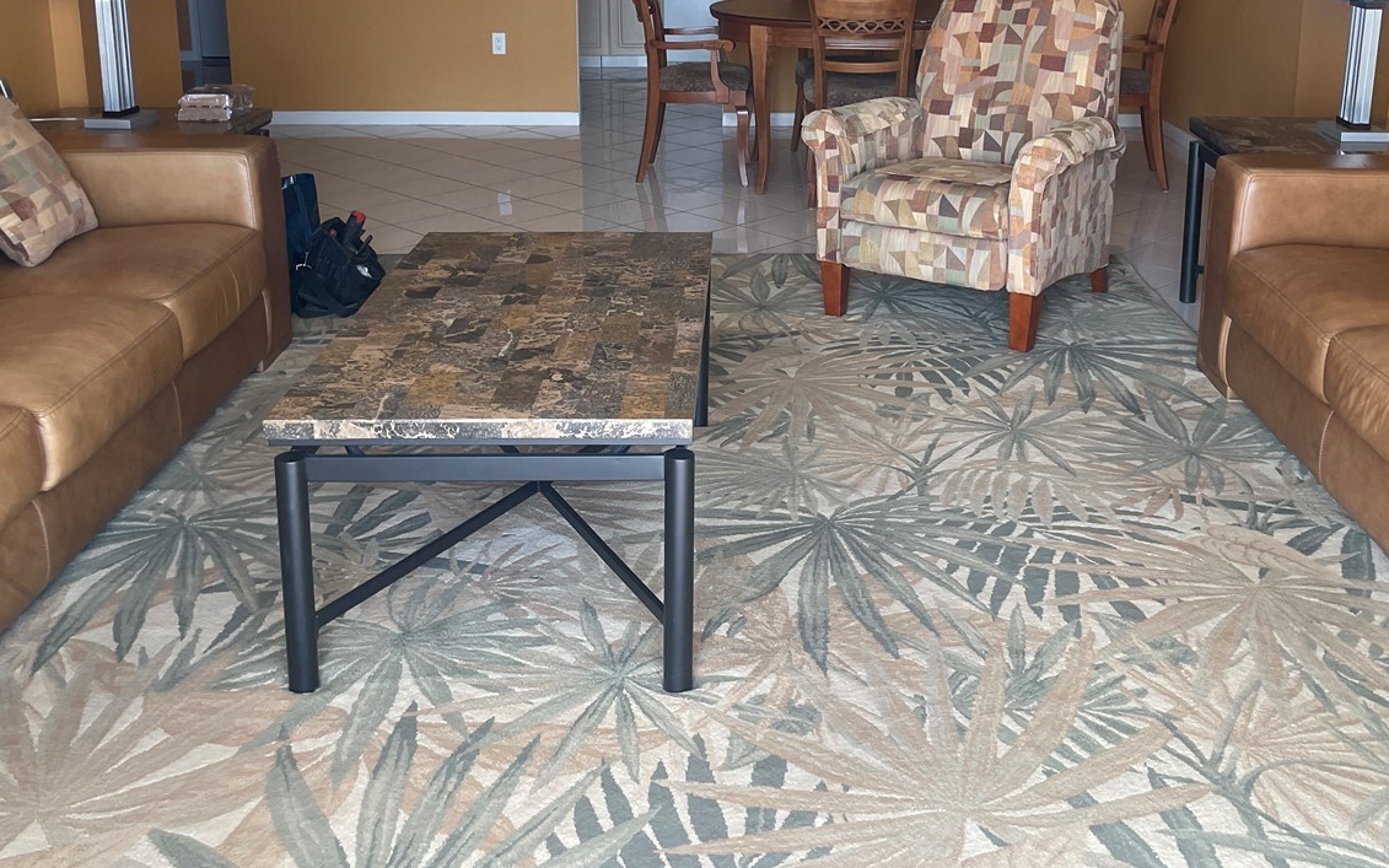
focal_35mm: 39
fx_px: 1476
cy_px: 192
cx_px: 739
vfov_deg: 32.0
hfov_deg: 50.4
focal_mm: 4.2
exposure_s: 1/121
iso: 80
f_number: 1.6
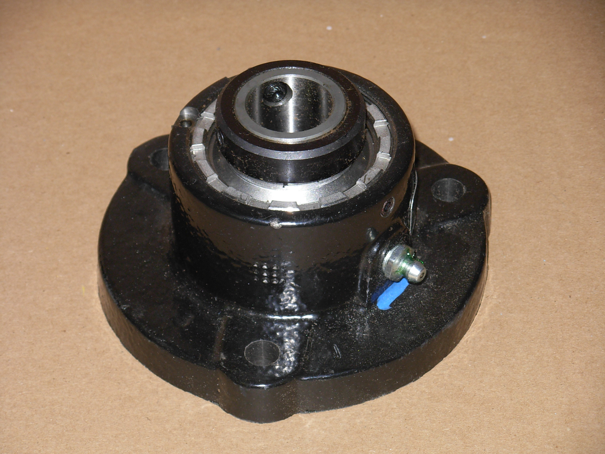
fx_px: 2307
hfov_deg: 14.9
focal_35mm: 132
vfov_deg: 11.2
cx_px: 302
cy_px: 227
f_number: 4.4
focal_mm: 21.8
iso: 79
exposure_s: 1/64
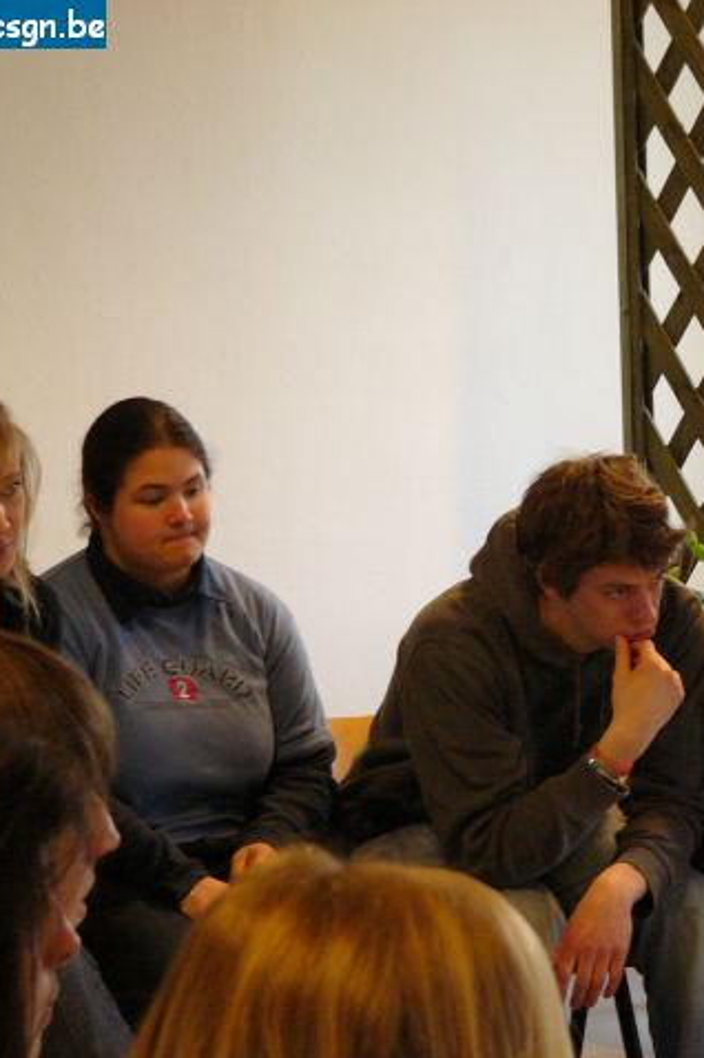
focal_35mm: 177
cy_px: 529
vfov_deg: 11.6
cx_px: 615
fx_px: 5199
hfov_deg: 7.7
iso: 200
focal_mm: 21.1
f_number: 2.8
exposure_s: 1/50
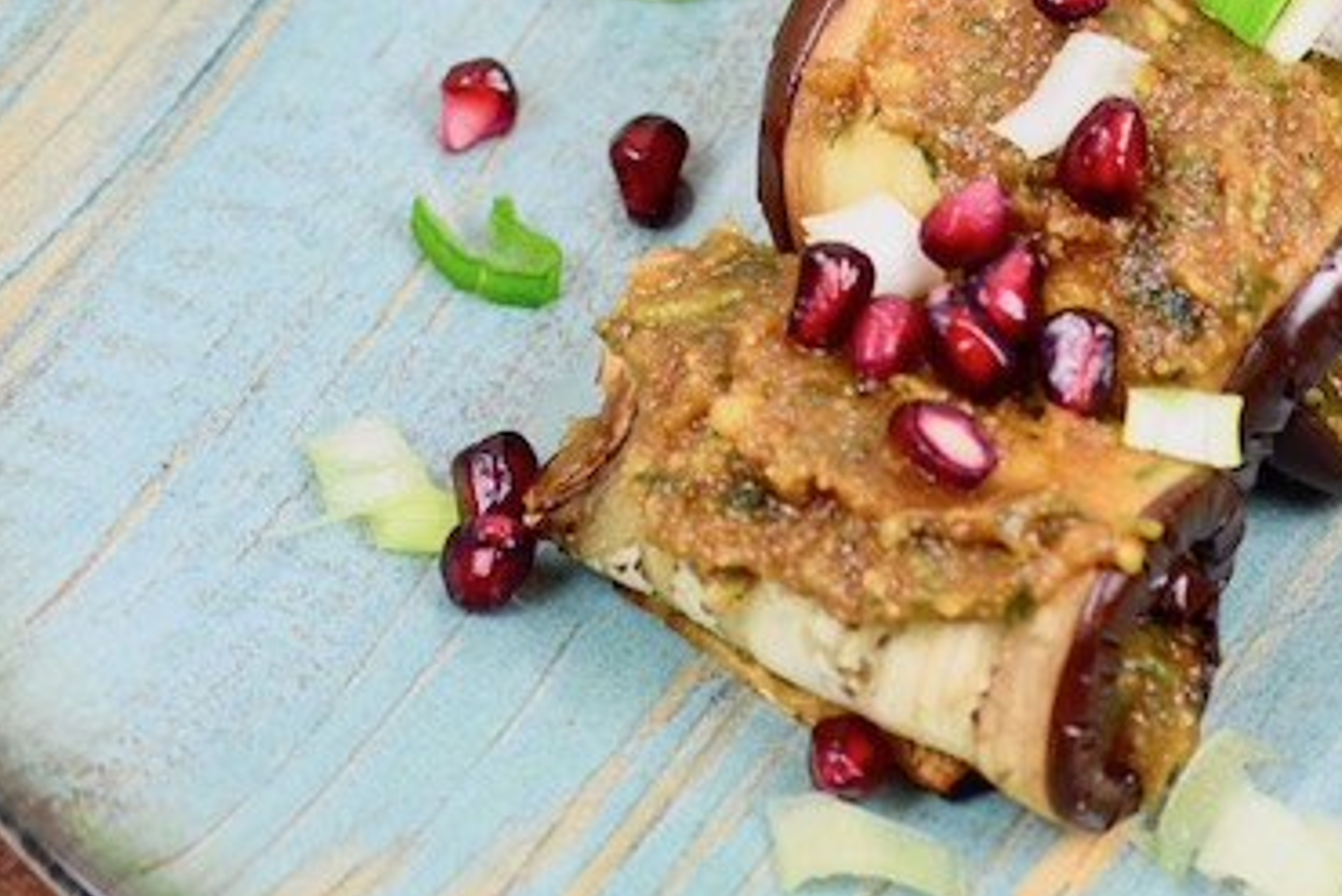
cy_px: -154
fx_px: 16236
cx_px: 1509
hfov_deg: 4.7
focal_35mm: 435
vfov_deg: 3.2
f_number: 4.5
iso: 400
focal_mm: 105
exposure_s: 1/80
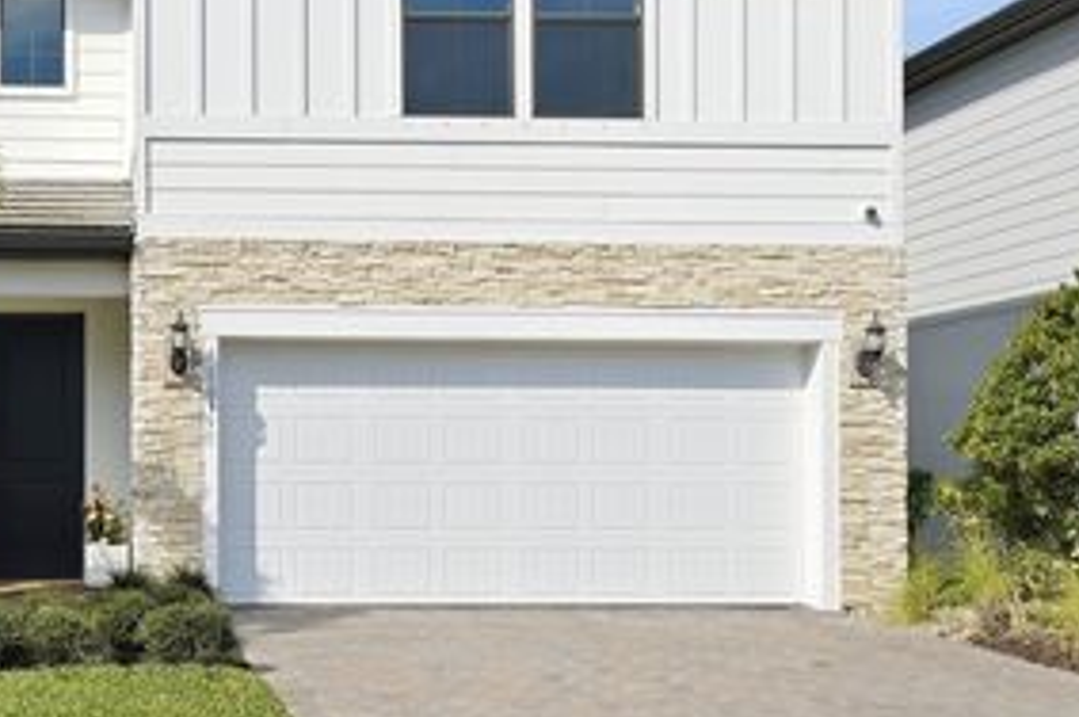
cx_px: 183
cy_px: 238
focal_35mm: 46
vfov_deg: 29.0
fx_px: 1377
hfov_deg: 40.6
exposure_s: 1/250
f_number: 10
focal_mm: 26
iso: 200
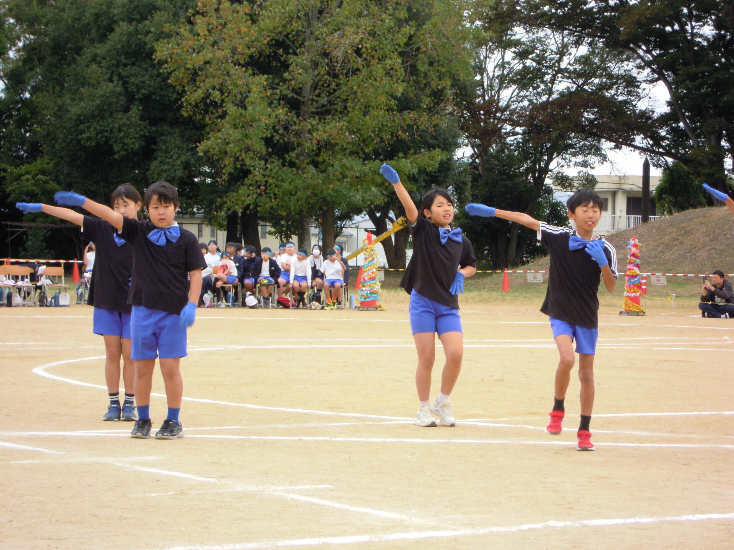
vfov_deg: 13.1
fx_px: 2396
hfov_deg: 17.4
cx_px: 367
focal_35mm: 113
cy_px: 275
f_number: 5.9
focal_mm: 20.3
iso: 100
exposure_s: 1/80
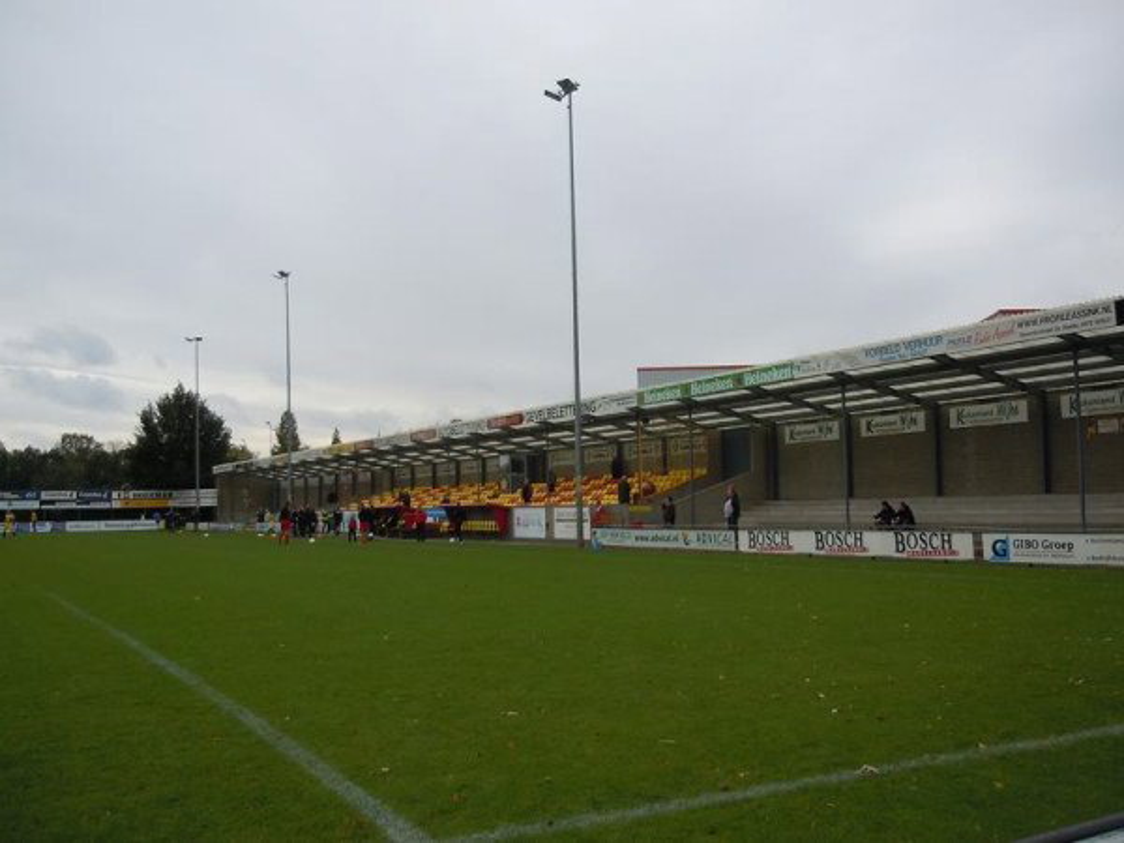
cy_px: 422
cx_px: 562
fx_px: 1104
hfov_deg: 54.0
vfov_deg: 41.8
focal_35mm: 34
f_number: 3.6
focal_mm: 6.2
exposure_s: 1/640
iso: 100
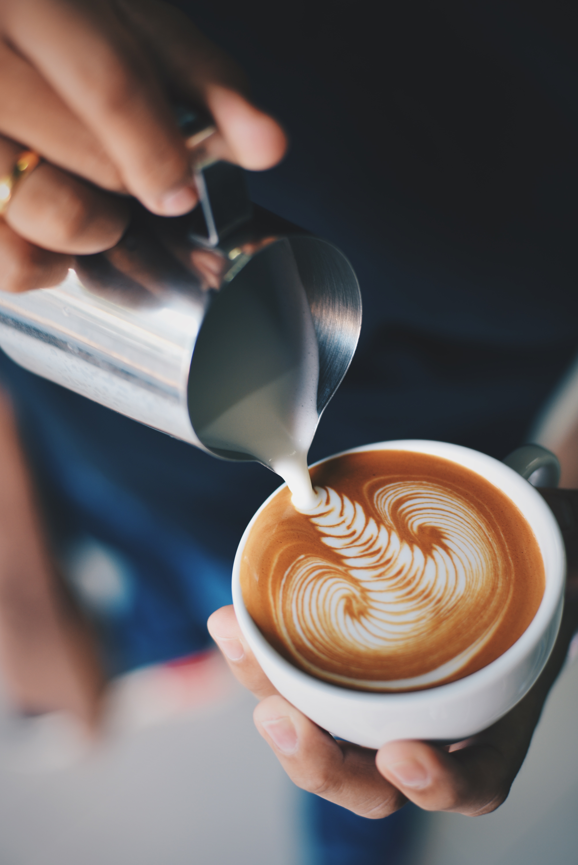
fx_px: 1203
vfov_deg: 39.6
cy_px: 432
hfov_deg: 27.0
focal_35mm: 50
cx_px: 289
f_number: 2.8
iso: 320
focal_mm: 50
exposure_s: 1/125
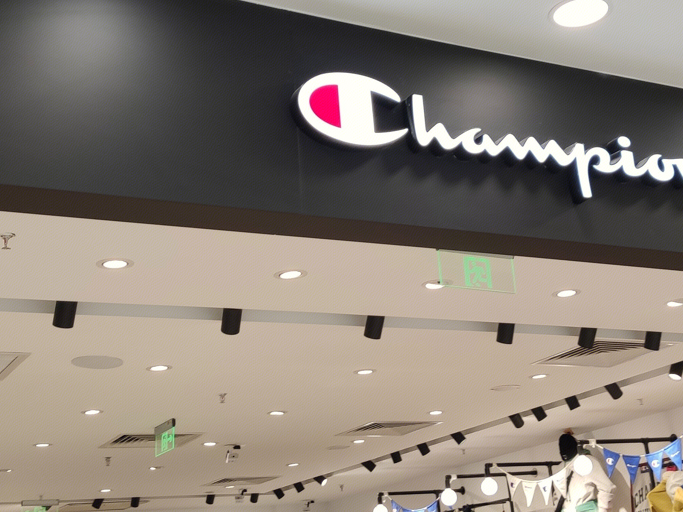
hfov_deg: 34.9
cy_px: 146
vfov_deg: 26.3
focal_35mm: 55
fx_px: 1085
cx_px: 398
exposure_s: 1/100
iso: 126
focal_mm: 4.75
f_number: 1.75
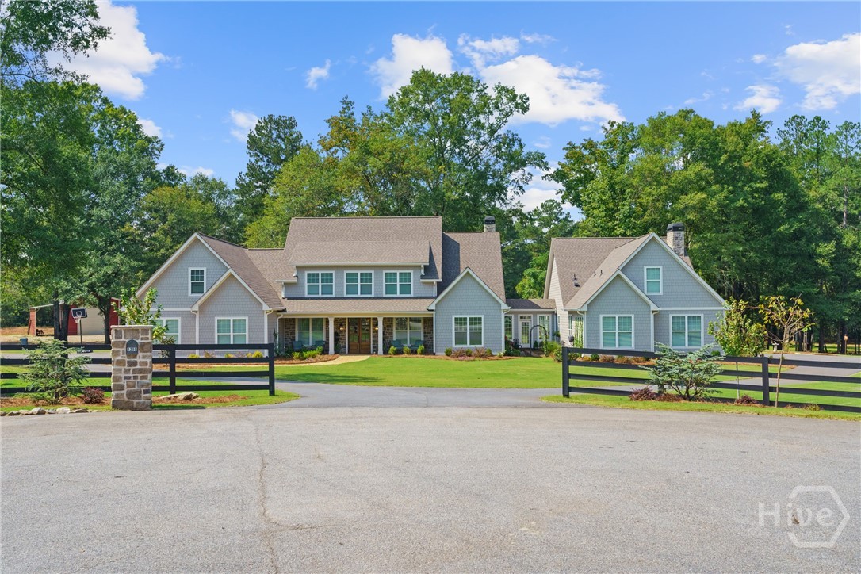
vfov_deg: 37.9
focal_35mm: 35
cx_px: 430
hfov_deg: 54.4
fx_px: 837
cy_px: 287
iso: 1250
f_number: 13
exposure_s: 1/640
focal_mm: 35
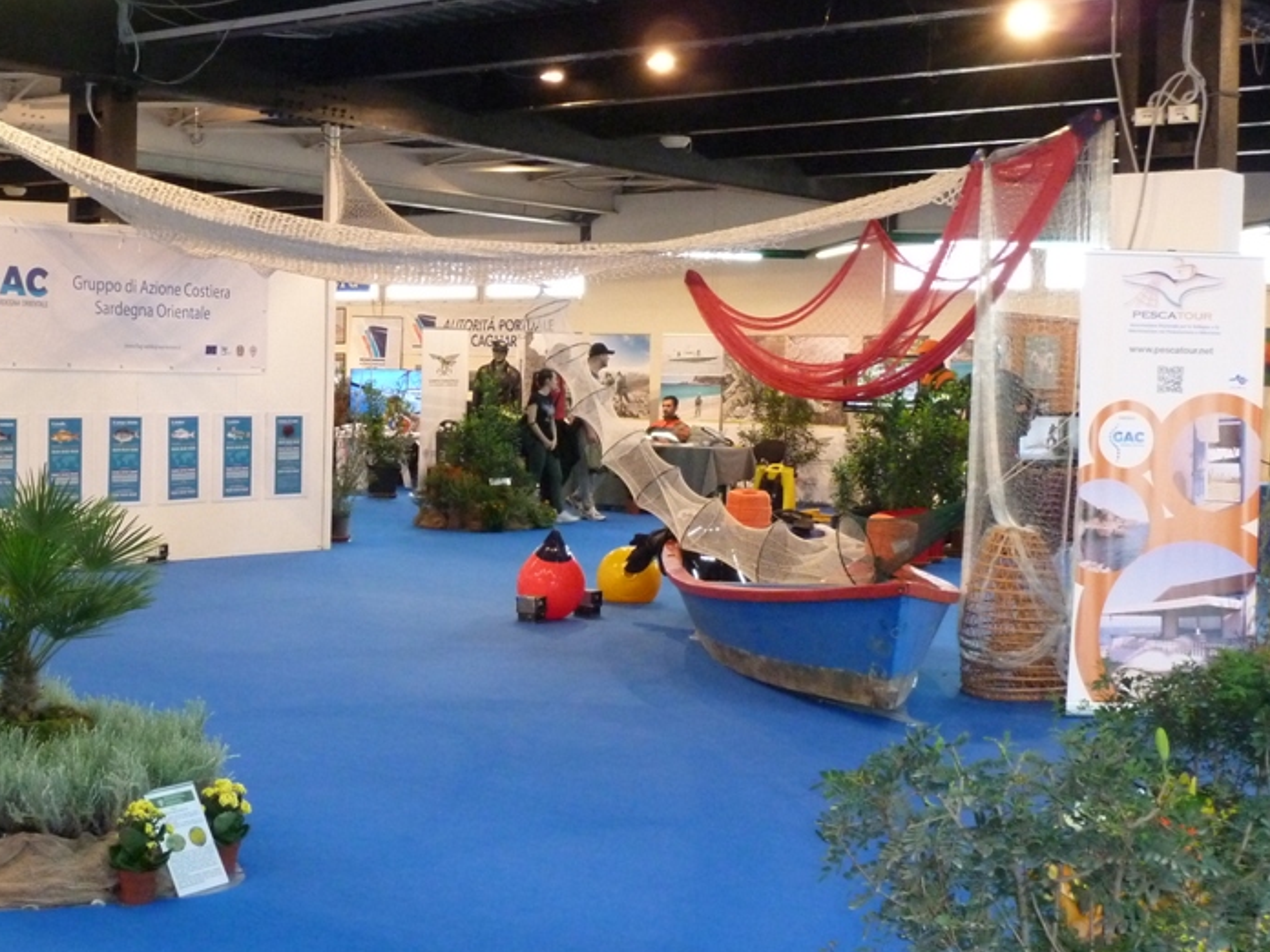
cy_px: 449
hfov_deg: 37.1
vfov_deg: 28.6
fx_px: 1871
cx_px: 425
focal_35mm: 51
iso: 500
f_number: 3.6
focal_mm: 6.1
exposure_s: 1/30
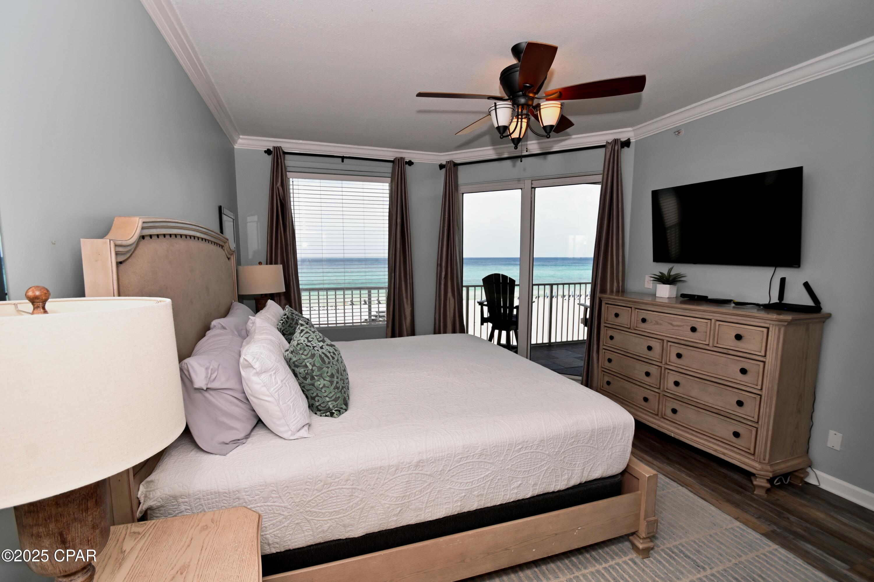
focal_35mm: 15
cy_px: 291
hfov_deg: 100.4
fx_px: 364
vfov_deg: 77.3
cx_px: 437
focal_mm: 10
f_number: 5.6
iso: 160
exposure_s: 1/250
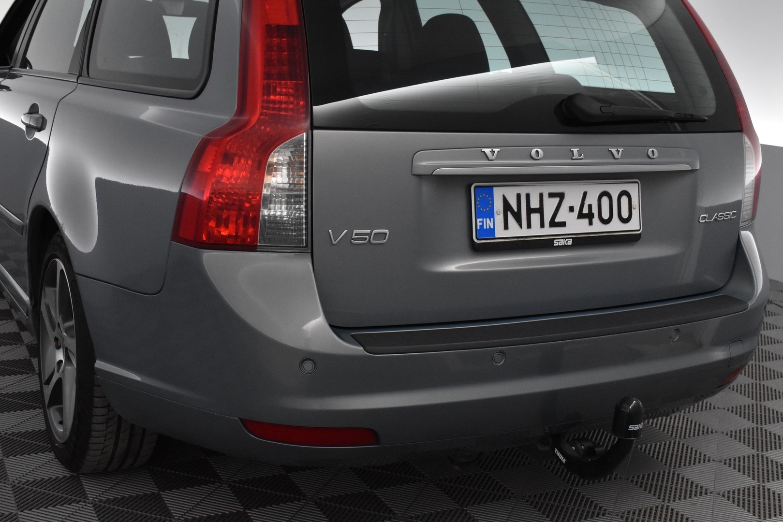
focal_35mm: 46
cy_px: 261
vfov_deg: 29.0
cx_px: 392
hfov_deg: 42.3
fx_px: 1011
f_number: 7.1
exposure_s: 1/200
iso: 3200
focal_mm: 31
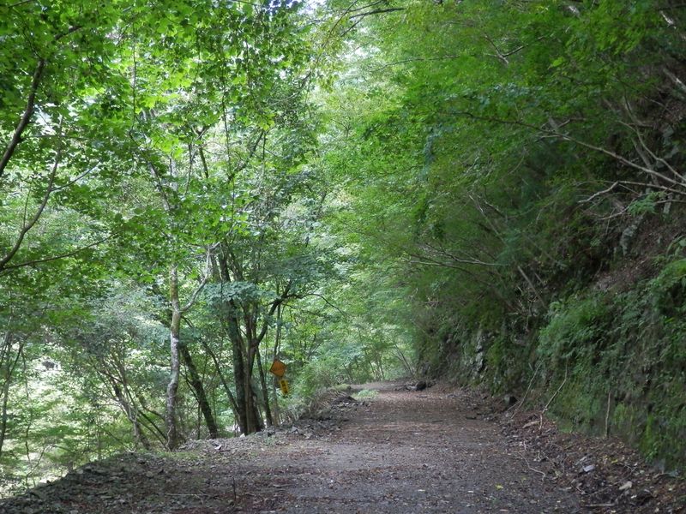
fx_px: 793
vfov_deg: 36.0
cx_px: 343
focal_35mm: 40
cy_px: 257
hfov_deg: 46.8
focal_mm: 7.3
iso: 200
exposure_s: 1/60
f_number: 3.7
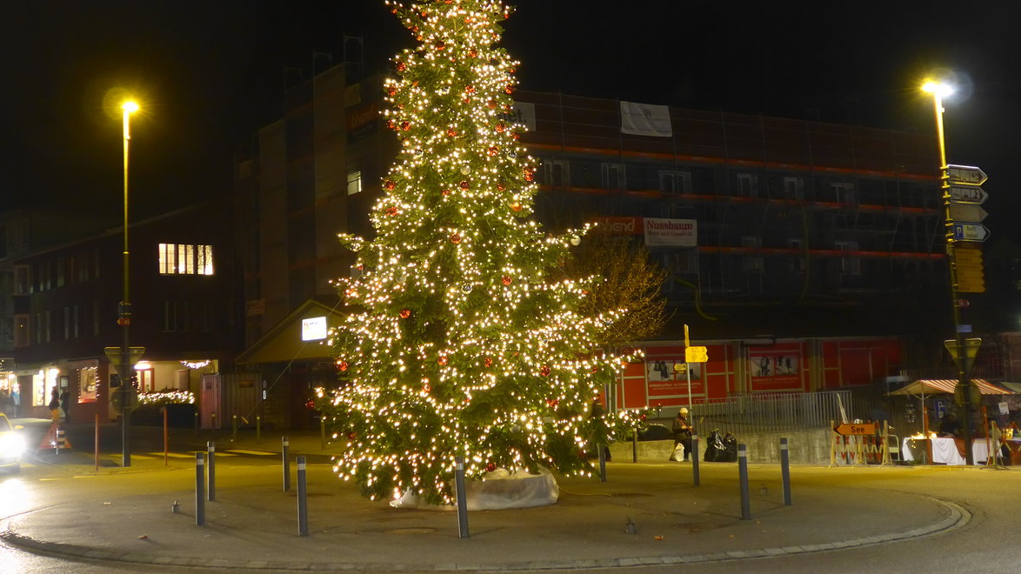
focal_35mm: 49
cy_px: 217
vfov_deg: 24.4
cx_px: 520
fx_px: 1326
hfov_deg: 42.1
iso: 800
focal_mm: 9
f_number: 2.8
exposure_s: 1/8
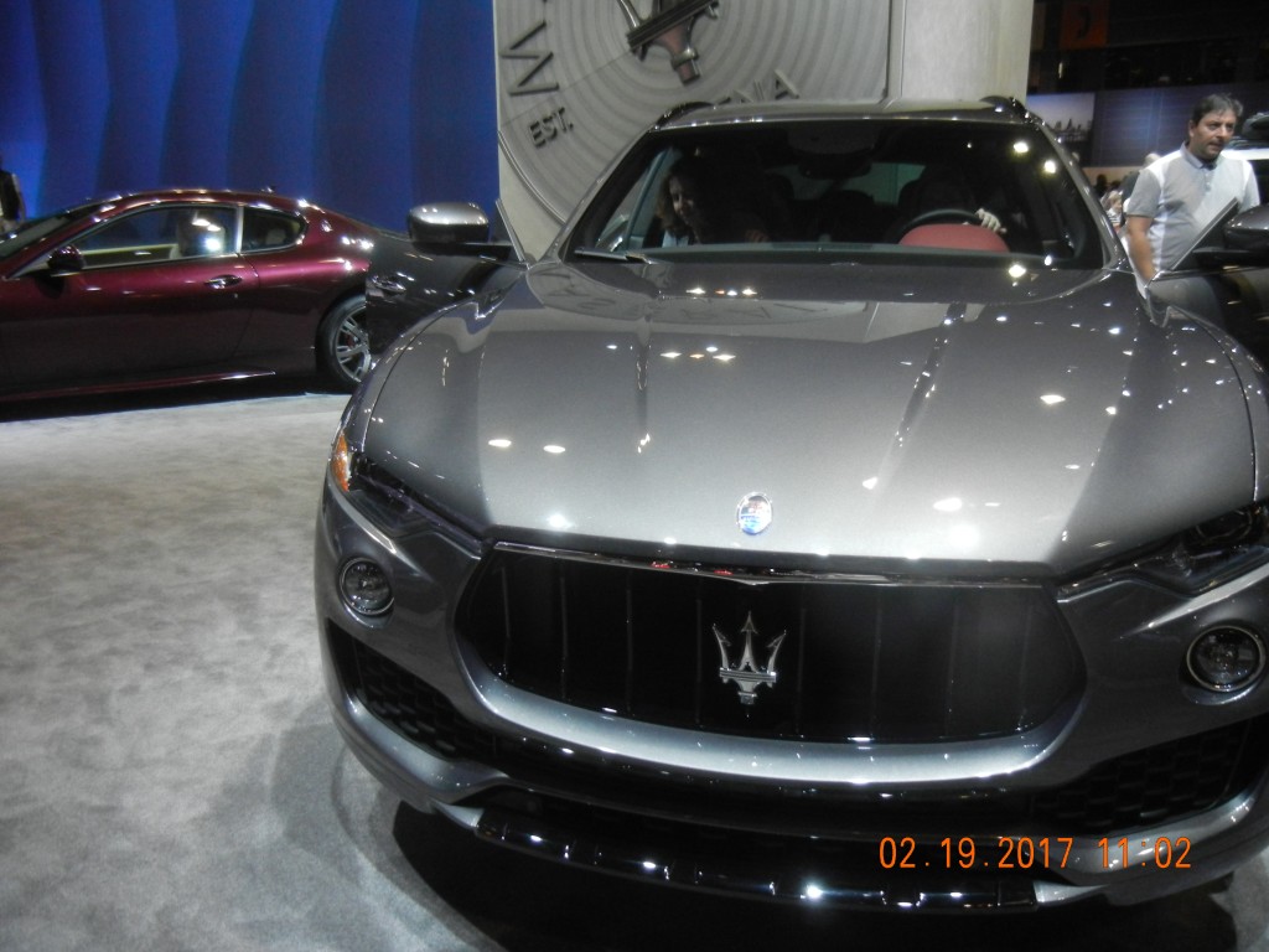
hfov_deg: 60.0
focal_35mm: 30
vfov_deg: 46.8
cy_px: 476
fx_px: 1100
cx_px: 634
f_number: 3.5
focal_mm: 5.4
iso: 640
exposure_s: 1/210
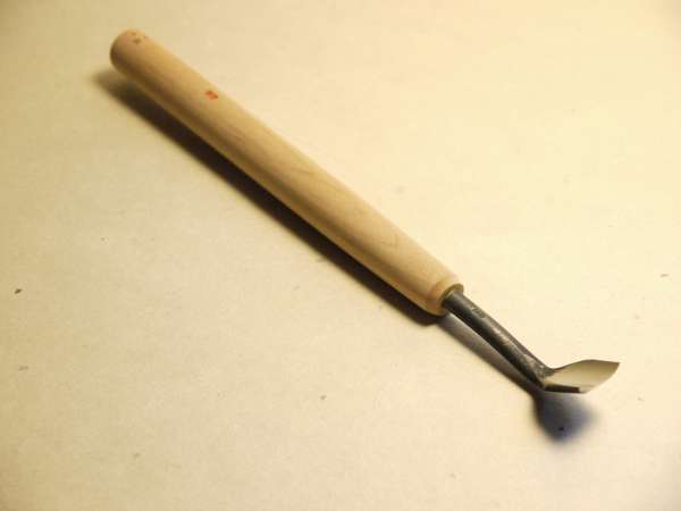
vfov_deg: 17.6
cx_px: 340
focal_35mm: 84
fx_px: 1653
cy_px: 256
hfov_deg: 23.3
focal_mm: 42
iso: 400
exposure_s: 1/25
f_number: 5.6
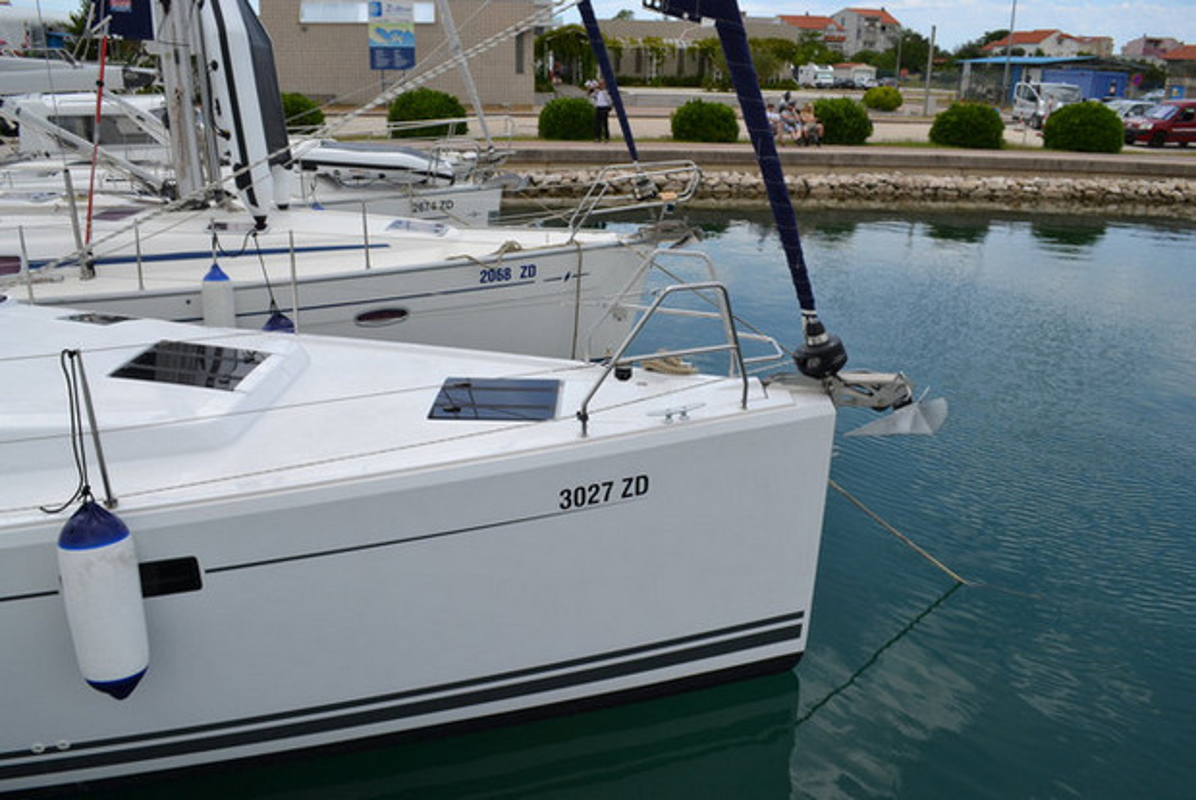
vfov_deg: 48.0
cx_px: 598
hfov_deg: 67.3
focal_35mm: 27
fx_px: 898
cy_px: 400
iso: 100
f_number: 8
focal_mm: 18
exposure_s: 1/250
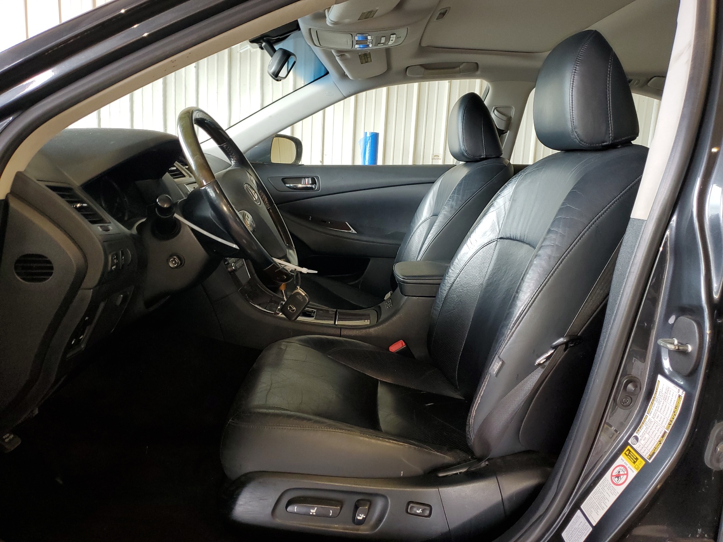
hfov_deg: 67.3
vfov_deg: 53.1
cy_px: 271
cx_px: 362
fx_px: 543
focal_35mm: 26
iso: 68
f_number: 1.5
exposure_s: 1/60.2
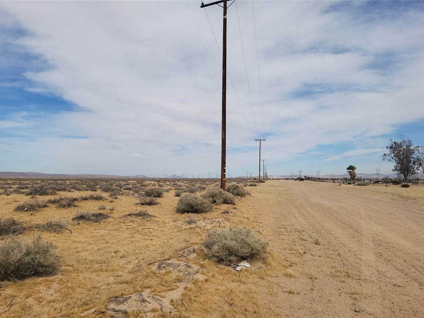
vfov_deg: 51.4
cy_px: 165
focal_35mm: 27
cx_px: 216
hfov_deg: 65.3
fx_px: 331
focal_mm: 5.4
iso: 40
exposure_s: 1/4087
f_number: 1.8
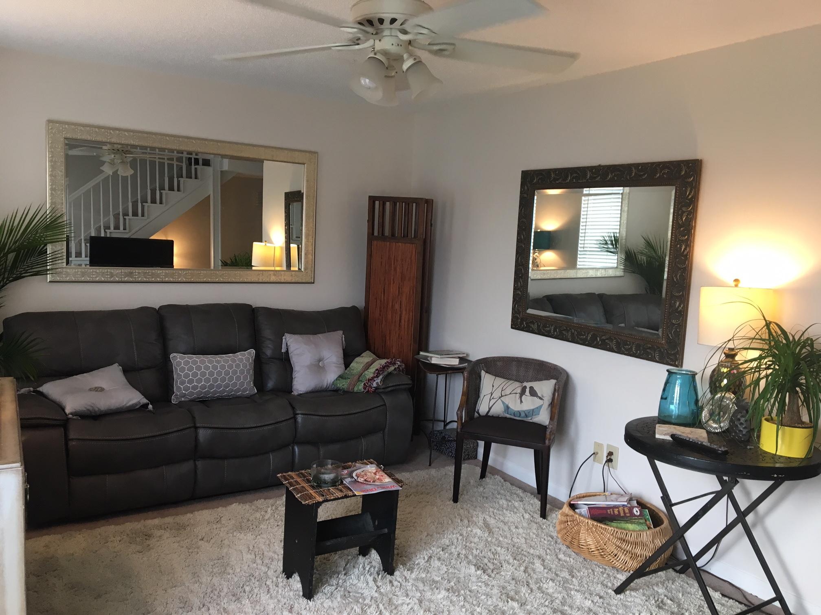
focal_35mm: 29
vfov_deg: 48.2
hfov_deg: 61.7
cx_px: 410
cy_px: 308
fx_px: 688
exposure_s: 1/30
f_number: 2.2
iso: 50
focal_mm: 4.15
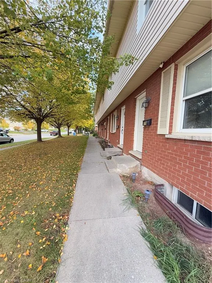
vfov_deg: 102.1
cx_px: 106
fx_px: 114
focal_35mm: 14
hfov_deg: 85.7
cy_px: 142
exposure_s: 1/99
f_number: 2.2
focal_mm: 2.22
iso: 200
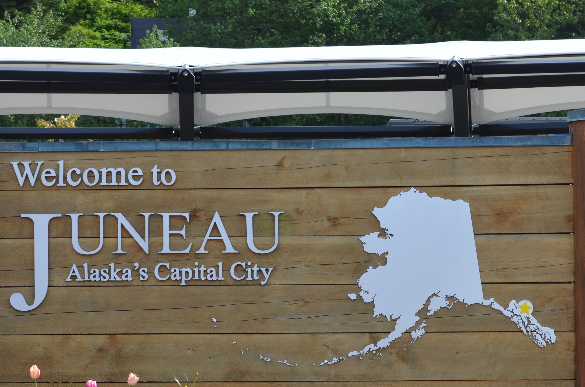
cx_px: 277
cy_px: 248
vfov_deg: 13.5
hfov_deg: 20.2
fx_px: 1638
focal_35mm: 101
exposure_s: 1/250
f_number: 8
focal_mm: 42
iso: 200
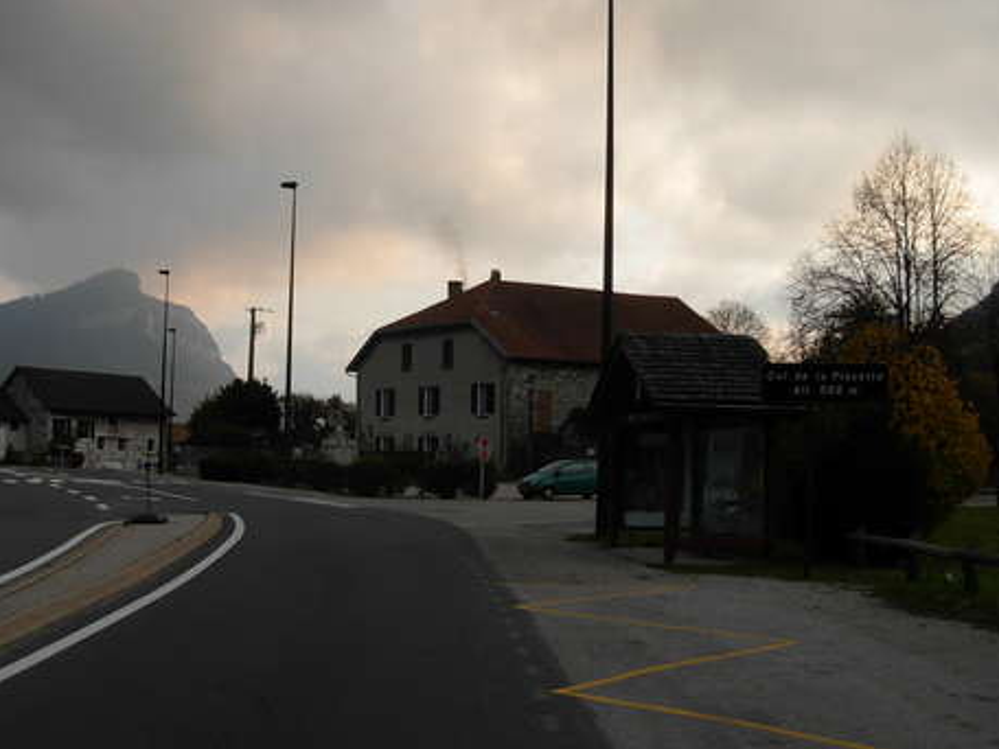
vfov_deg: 29.1
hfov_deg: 38.1
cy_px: 331
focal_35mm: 50
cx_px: 410
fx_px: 1443
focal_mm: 6.3
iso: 79
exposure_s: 1/362
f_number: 2.9
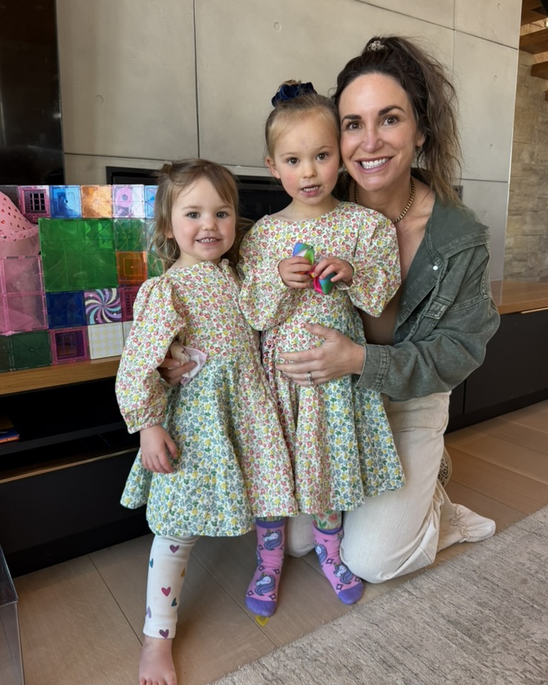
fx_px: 527
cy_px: 319
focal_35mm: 26
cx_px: 273
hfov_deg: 54.9
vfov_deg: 66.0
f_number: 1.78
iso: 125
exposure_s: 1/120
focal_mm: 6.76
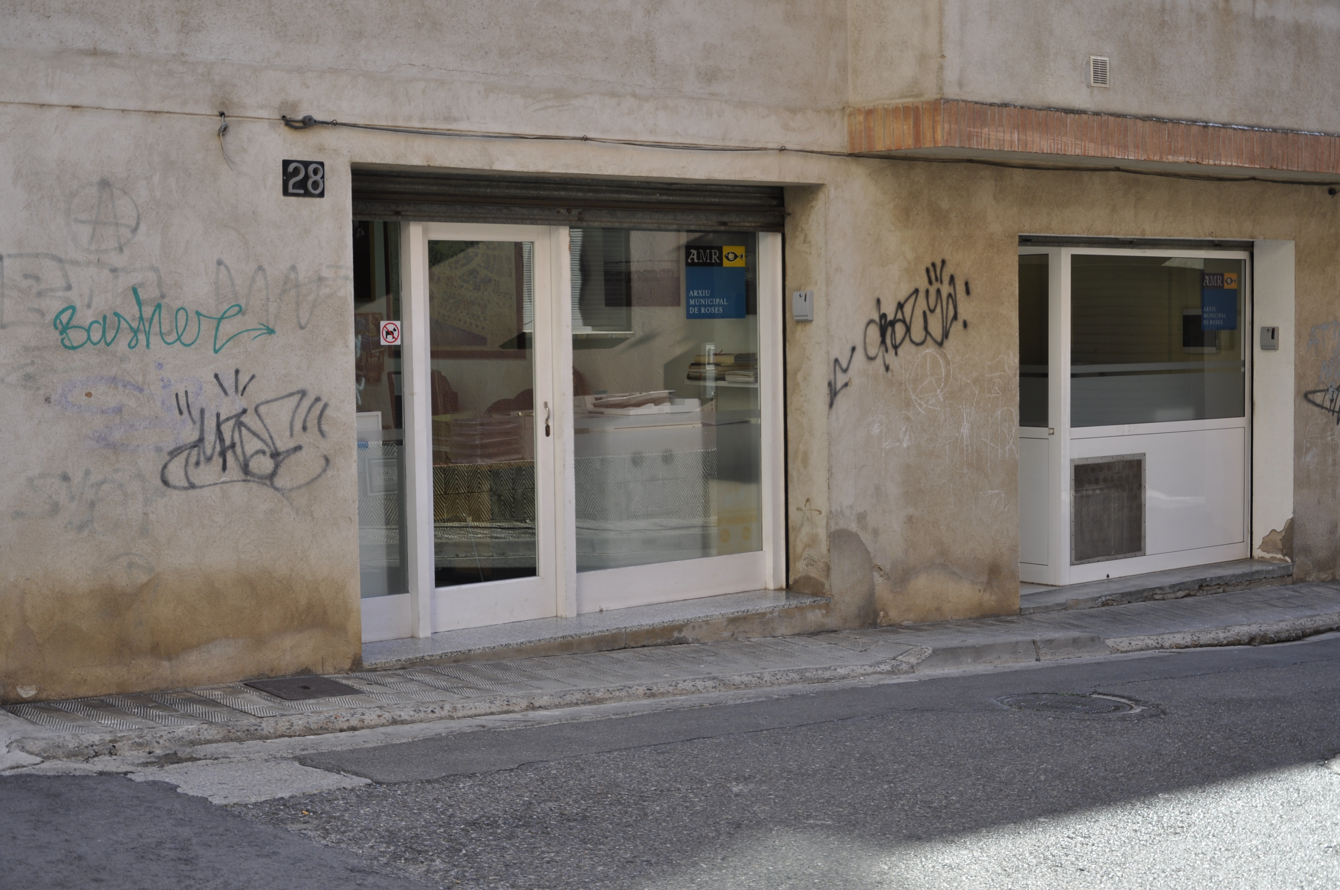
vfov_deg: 25.7
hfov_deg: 37.9
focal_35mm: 52
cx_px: 670
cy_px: 445
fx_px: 1952
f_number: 5.6
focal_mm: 35
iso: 200
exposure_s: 1/125
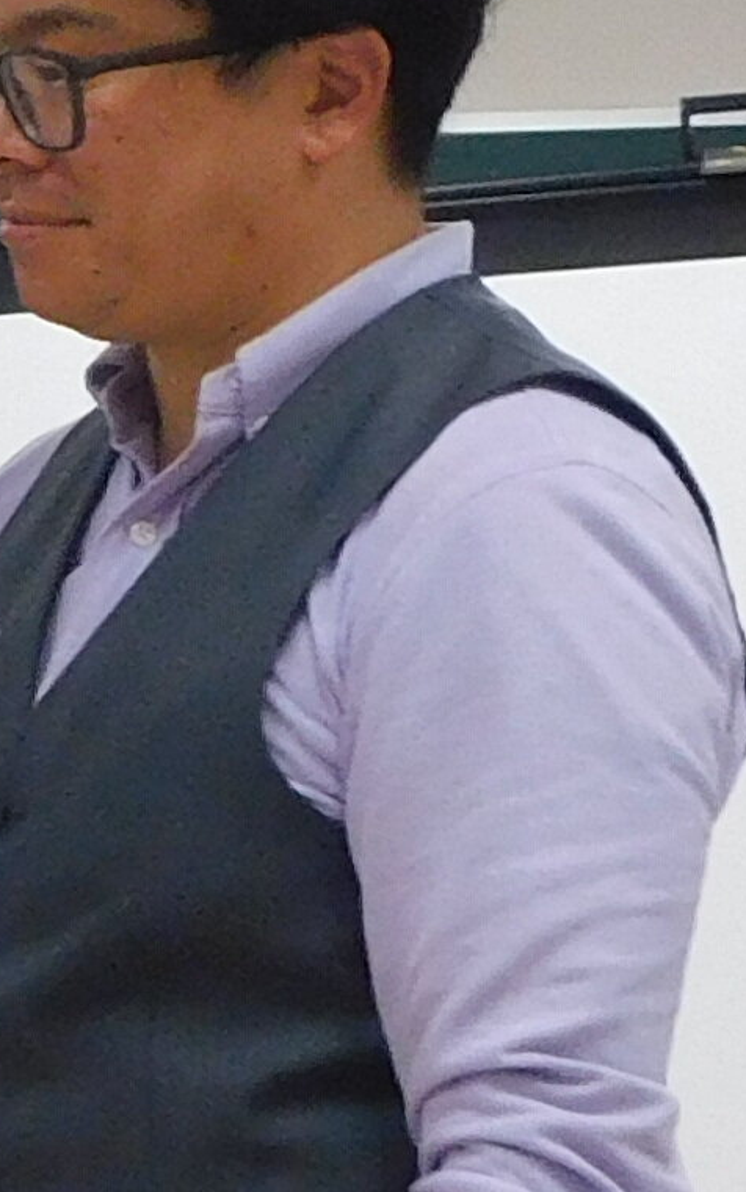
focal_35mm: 231
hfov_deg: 5.1
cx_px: -2105
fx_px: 7510
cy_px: 791
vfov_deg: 9.1
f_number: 3.5
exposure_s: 1/30
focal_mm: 6.3
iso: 250
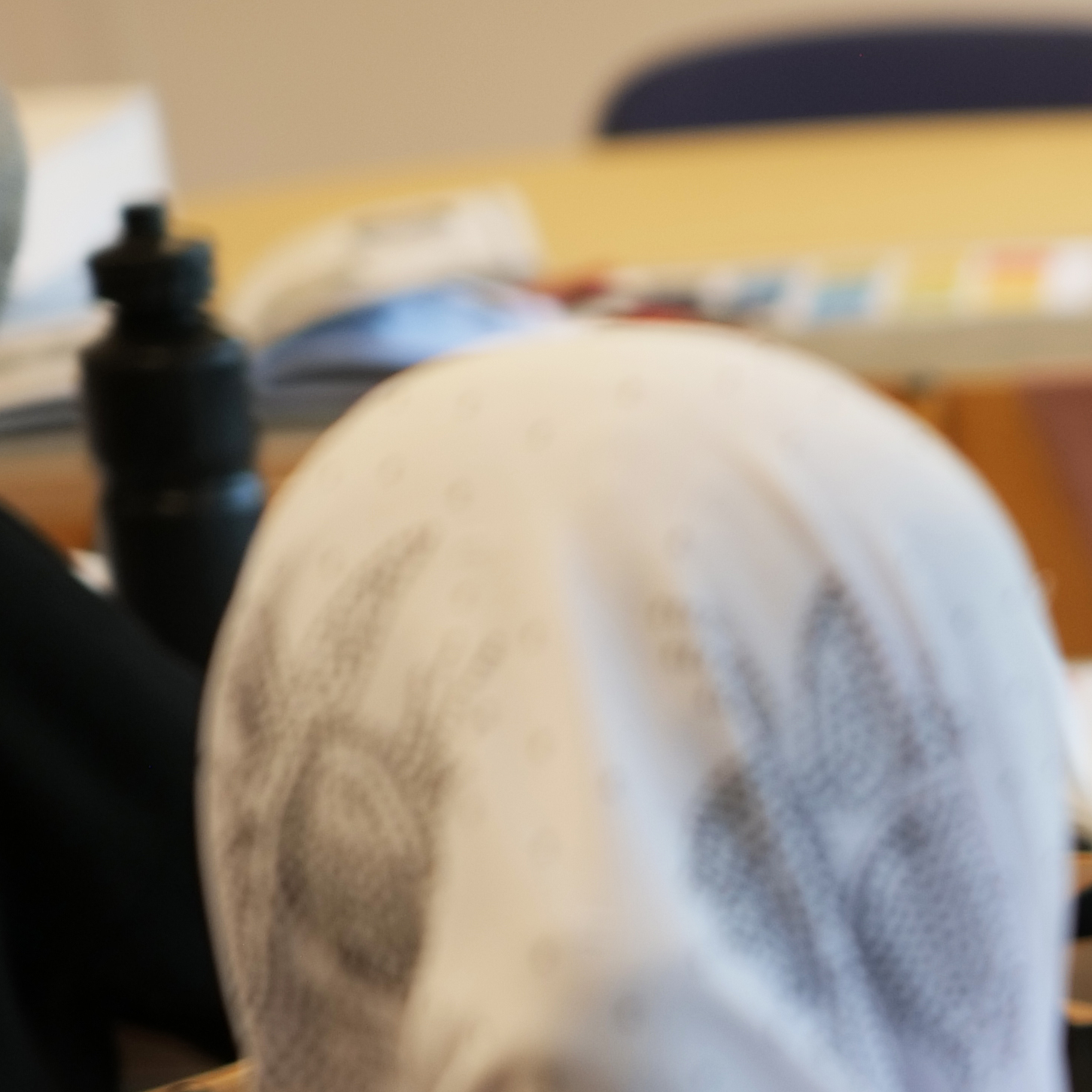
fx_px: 8280
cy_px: 1232
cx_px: 2250
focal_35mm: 232
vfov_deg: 7.5
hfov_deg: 7.2
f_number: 2.8
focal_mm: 66
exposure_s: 1/80
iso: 320
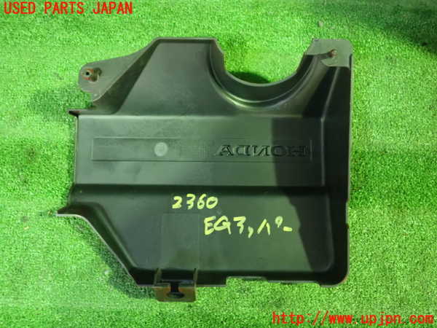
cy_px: 164
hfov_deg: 60.0
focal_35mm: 30
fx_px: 379
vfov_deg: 46.8
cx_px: 218
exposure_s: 1/30
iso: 1250
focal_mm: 5.5
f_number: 2.3
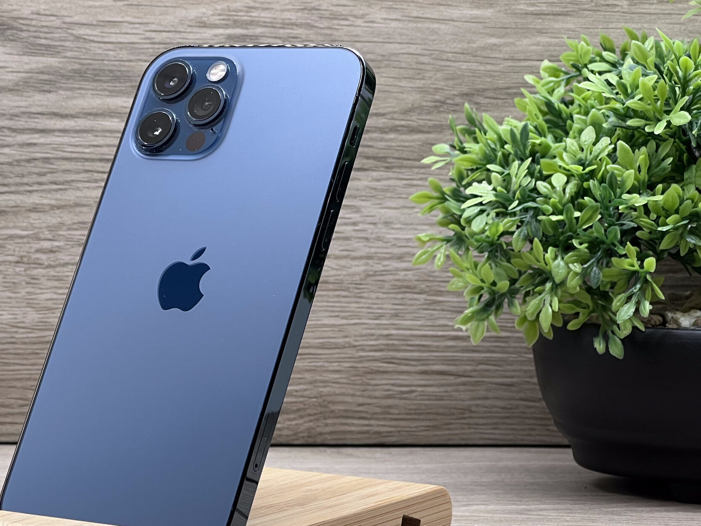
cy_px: 310
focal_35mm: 119
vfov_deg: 12.4
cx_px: 229
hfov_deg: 16.5
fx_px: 2410
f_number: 2.8
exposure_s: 1/100
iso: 80
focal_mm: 9
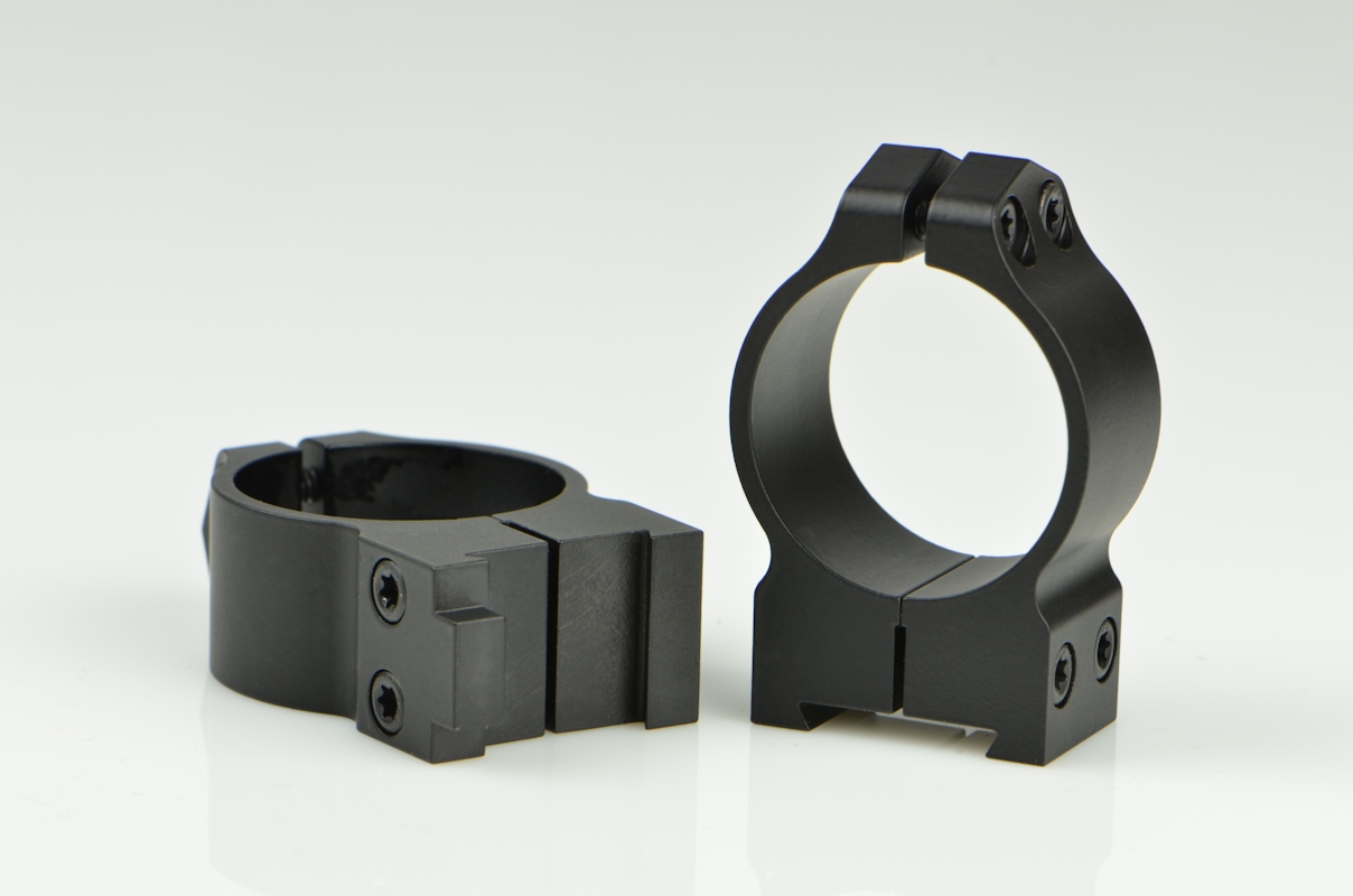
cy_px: 448
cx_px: 676
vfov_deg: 10.7
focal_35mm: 128
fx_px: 4782
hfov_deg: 16.1
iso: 200
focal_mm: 85
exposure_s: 1/10
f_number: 16
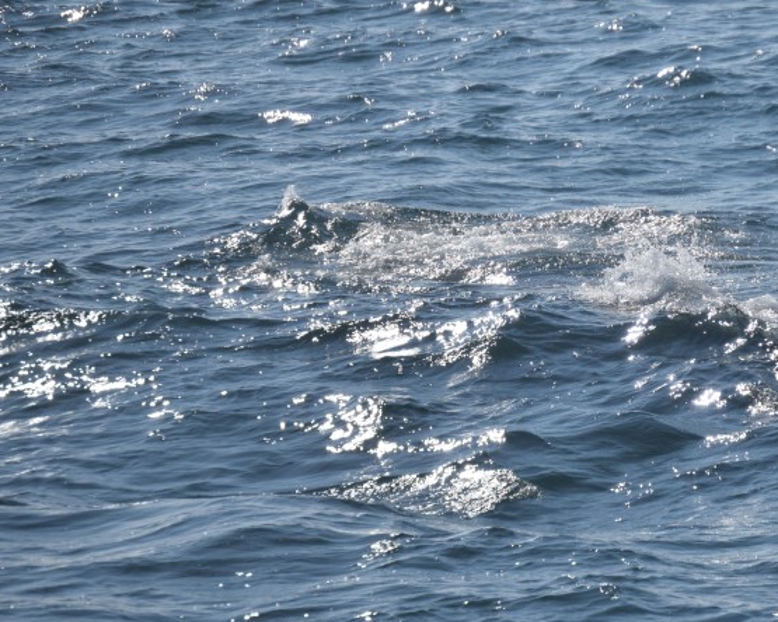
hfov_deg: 4.3
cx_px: 652
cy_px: 245
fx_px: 10406
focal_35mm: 452
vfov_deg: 3.4
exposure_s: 1/4000
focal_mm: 165
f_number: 5.3
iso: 200
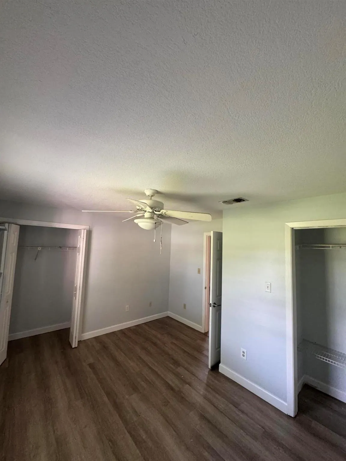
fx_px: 187
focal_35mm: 14
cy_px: 230
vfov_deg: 102.1
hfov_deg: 85.7
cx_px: 173
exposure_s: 1/60
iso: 500
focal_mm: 2.22
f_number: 2.2
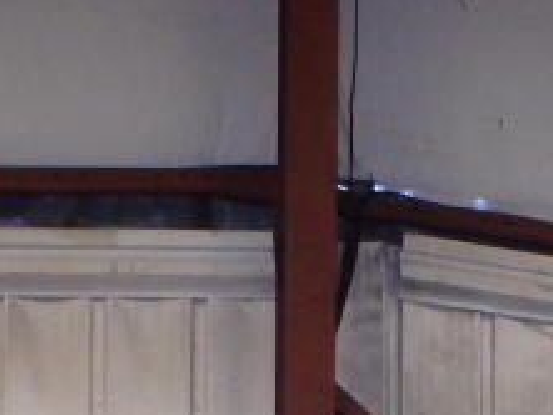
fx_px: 2366
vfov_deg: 9.1
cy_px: 952
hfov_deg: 12.4
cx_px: 918
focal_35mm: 148
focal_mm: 5.7
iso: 400
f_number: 4.2
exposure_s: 1/30
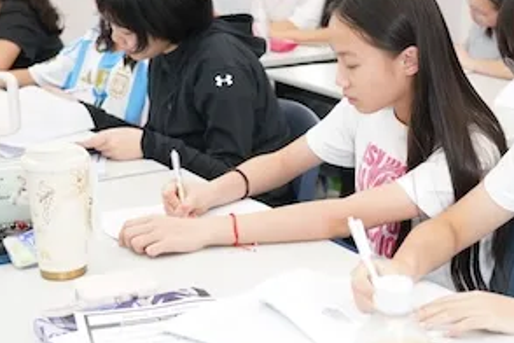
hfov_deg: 31.7
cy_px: 203
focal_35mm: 63
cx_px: 325
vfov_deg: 21.5
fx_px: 899
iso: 2500
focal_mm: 37
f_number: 4
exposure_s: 1/200
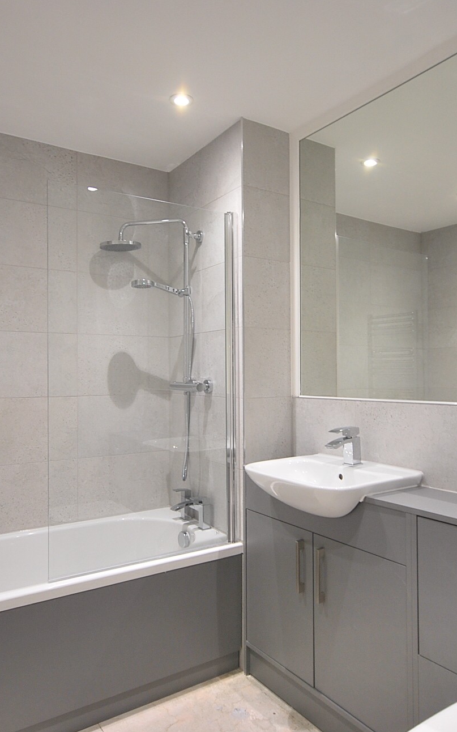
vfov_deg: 69.6
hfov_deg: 47.0
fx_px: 526
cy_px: 366
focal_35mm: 26
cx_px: 228
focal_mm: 11.5
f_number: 4.5
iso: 200
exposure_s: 1/30
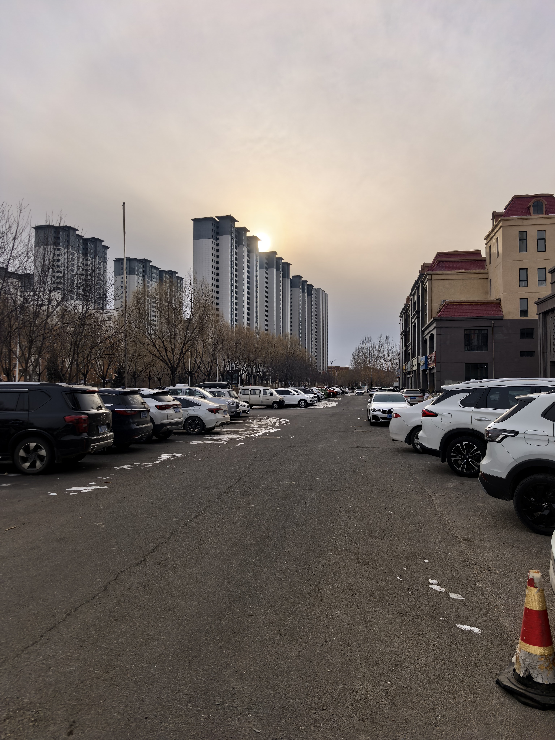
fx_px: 513
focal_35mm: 24
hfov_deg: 56.8
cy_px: 370
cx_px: 278
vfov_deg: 71.6
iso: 50
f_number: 2
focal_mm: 6.98
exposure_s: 1/2551
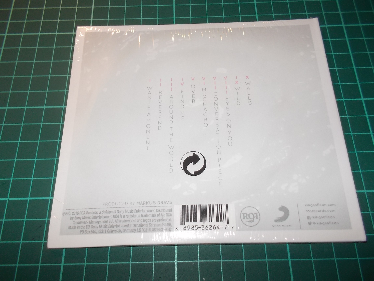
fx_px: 313
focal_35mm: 29
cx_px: 187
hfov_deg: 61.7
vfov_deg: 48.2
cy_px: 140
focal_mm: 4.1
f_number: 3.3
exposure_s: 1/30
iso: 200
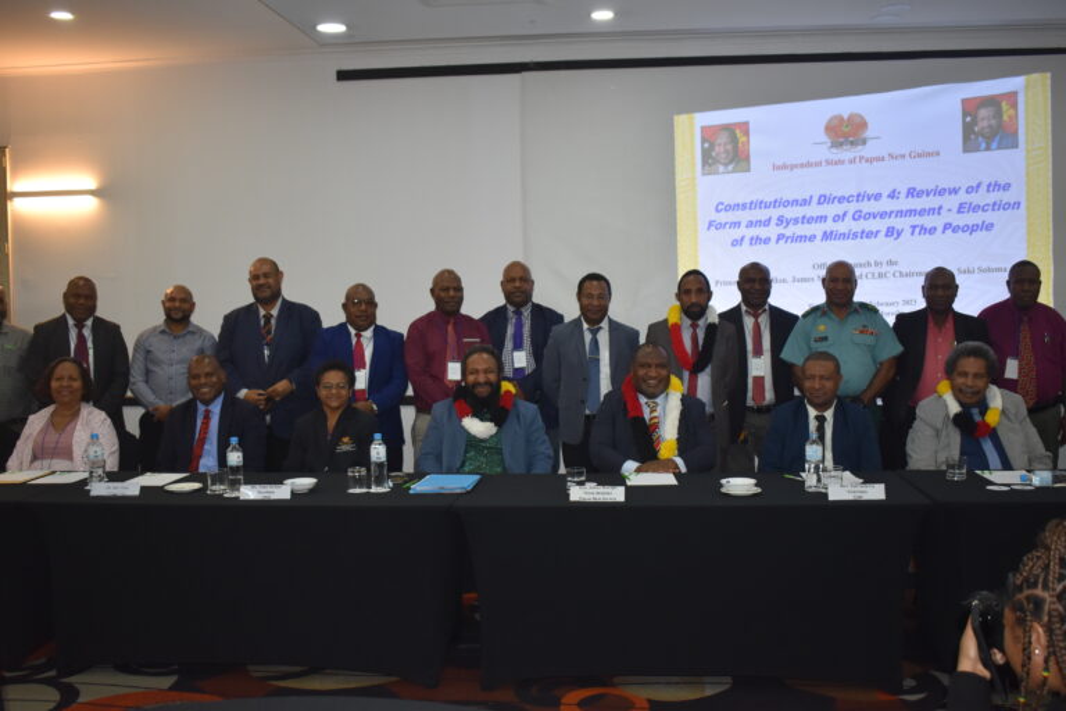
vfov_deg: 36.9
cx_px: 533
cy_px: 356
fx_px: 1066
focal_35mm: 36
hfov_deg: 53.1
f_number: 4.8
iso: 800
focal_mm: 24
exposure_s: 1/90
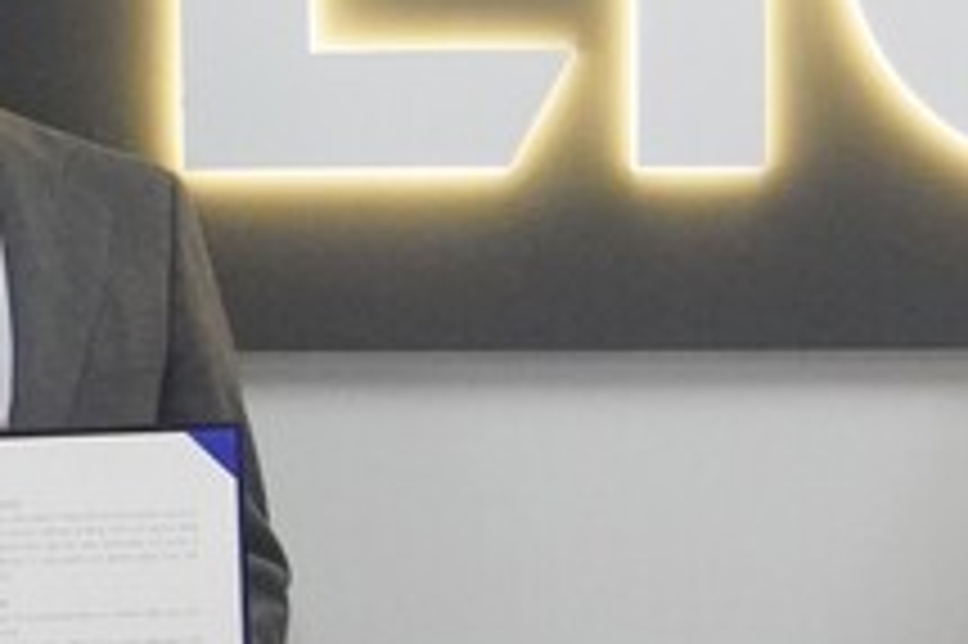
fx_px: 7550
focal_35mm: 281
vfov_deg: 4.9
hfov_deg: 7.3
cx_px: 684
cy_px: 703
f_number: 5.6
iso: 4000
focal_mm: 42
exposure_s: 1/125
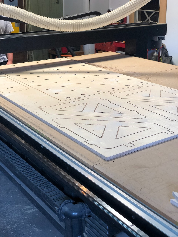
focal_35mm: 52
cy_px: 118
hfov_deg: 28.0
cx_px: 89
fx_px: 357
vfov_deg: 36.8
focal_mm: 6
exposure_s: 1/60
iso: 50
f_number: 2.4
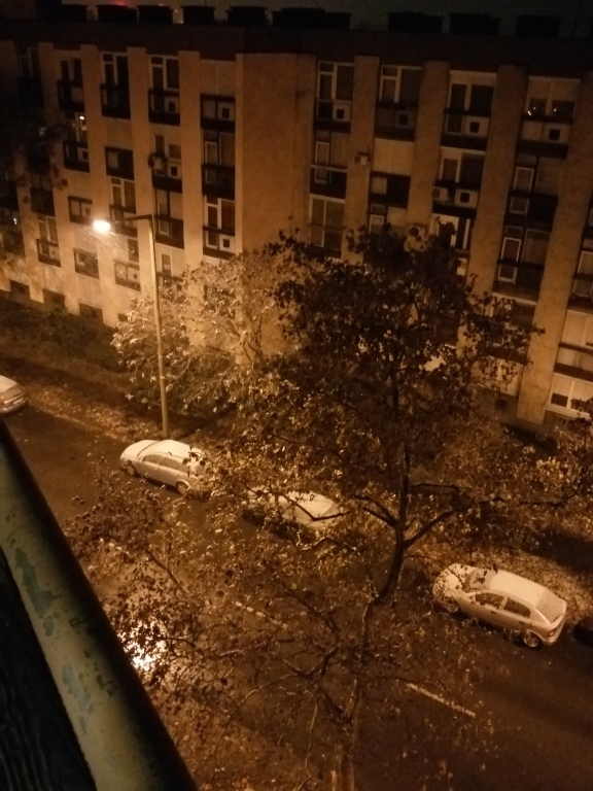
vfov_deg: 60.0
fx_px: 685
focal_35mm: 30
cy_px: 396
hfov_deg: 46.8
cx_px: 296
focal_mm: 3.46
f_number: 1.8
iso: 2500
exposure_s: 1/12.5
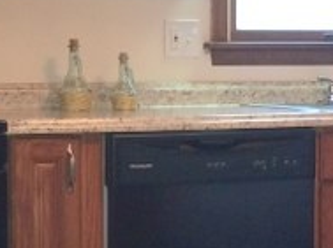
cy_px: 111
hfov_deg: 16.0
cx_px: 146
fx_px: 1181
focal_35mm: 123
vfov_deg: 12.0
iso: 160
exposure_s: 1/24
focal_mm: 4.15
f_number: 2.2
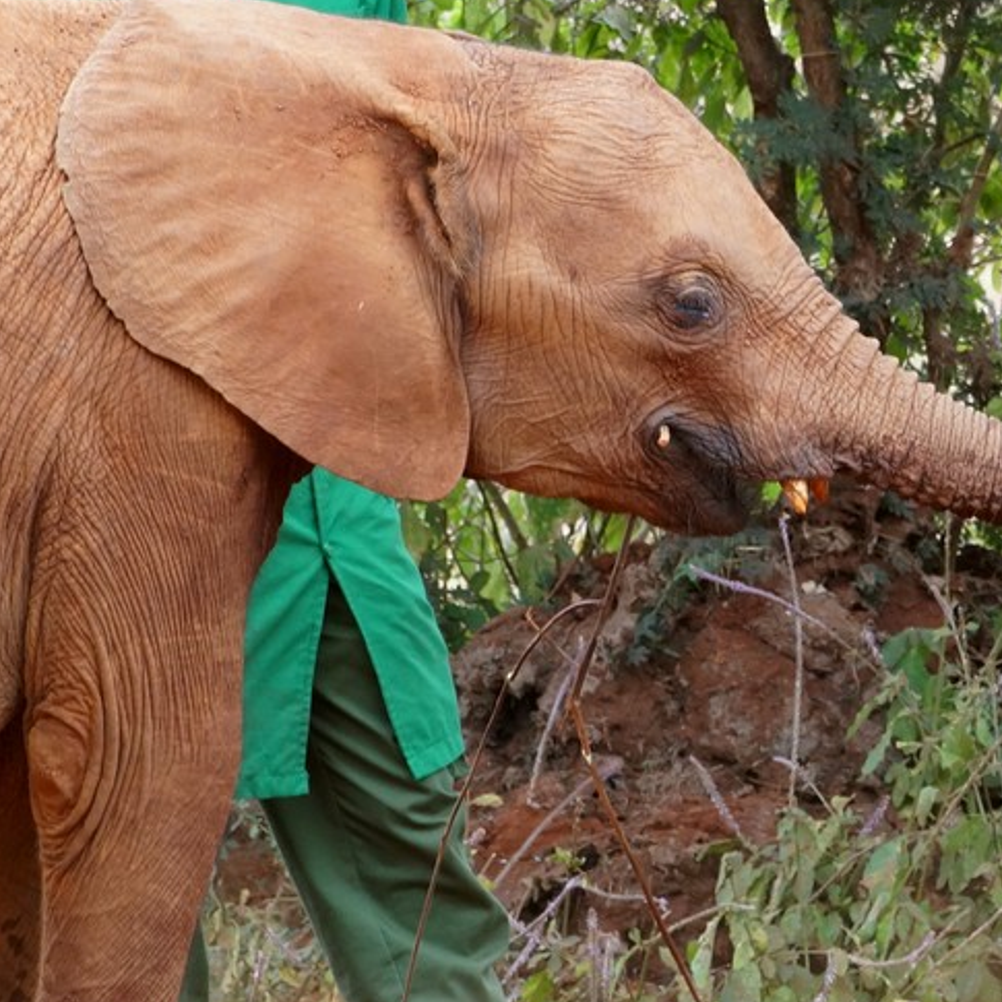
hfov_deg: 2.9
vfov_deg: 2.9
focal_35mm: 601
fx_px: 19682
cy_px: 432
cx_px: 961
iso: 800
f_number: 8
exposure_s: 1/250
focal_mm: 190
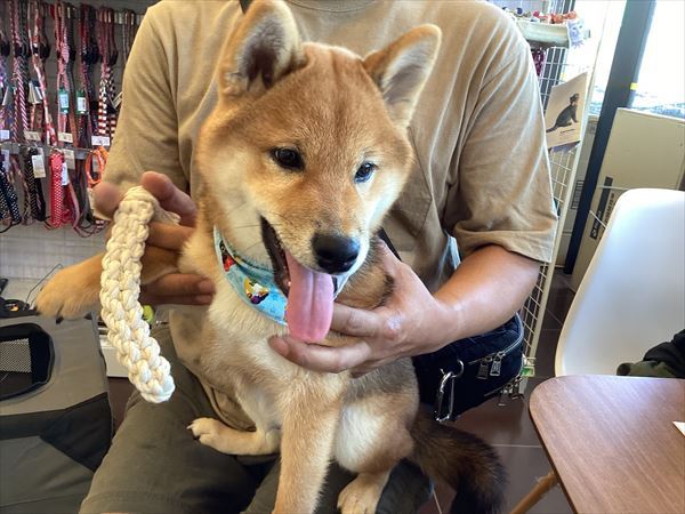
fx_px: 613
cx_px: 342
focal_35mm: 31
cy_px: 257
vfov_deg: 45.4
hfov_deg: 58.4
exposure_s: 1/60
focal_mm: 3.3
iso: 80
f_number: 2.4
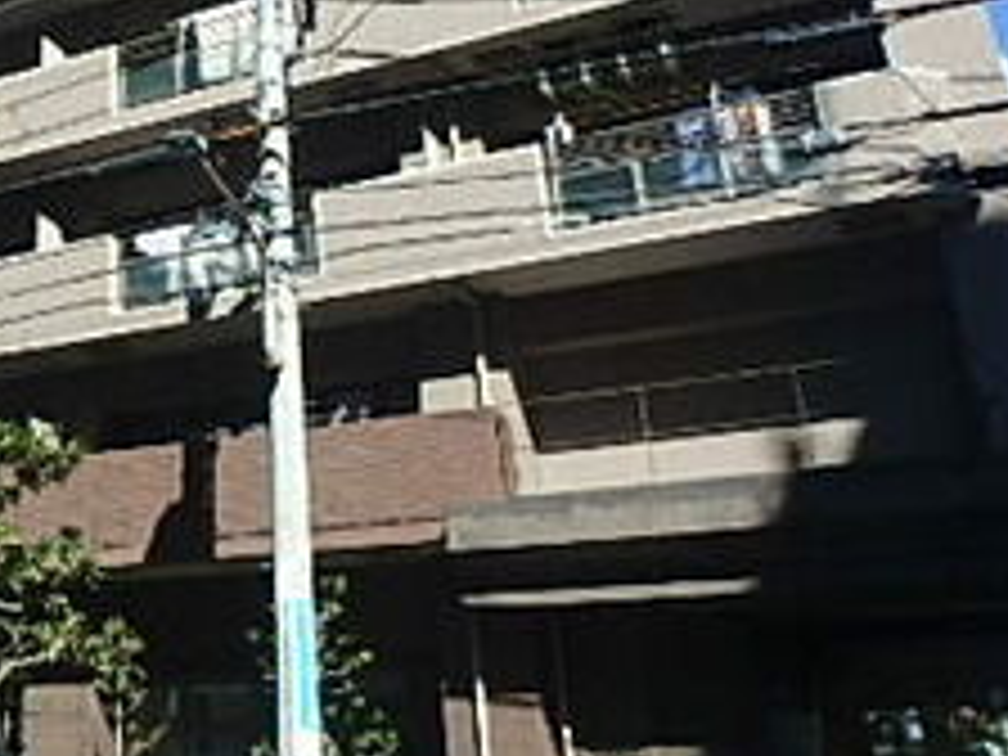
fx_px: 1456
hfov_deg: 34.9
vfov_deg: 27.6
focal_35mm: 50
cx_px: 16
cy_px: 22
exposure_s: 1/800
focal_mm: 3.7
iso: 125
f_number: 3.5
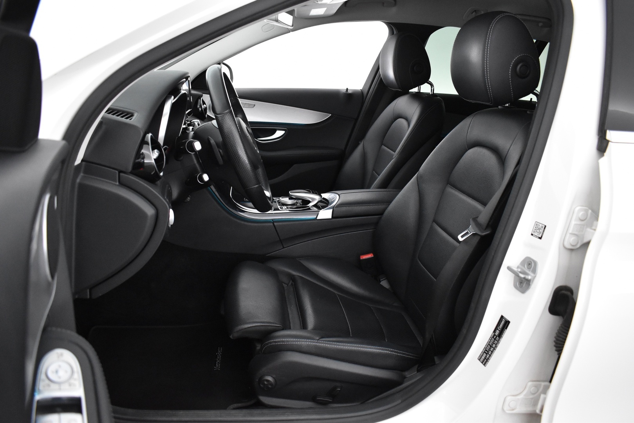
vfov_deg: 47.9
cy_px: 212
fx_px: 476
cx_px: 317
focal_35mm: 27
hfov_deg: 67.4
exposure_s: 1/60
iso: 3200
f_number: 4
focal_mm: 18
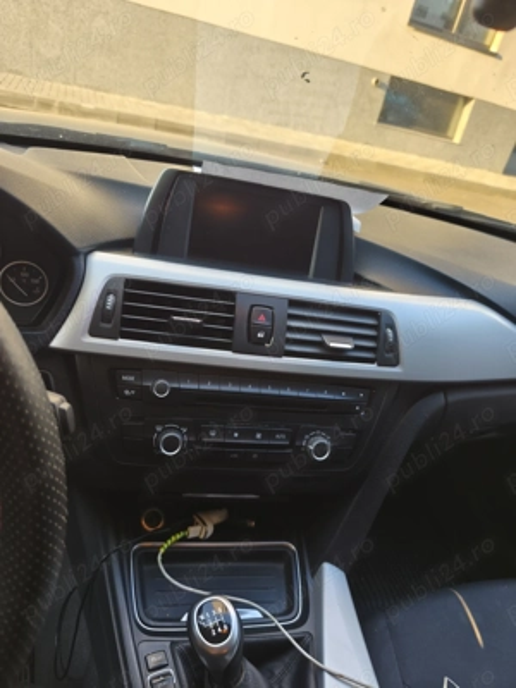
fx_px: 457
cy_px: 344
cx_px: 258
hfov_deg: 58.9
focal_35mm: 23
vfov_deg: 73.9
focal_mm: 6.18
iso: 400
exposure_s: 1/50
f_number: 1.65
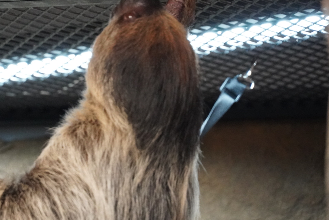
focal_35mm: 304
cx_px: 94
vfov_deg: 4.5
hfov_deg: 6.8
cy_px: 60
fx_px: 2778
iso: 6400
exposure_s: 1/80
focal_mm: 135
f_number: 5.6
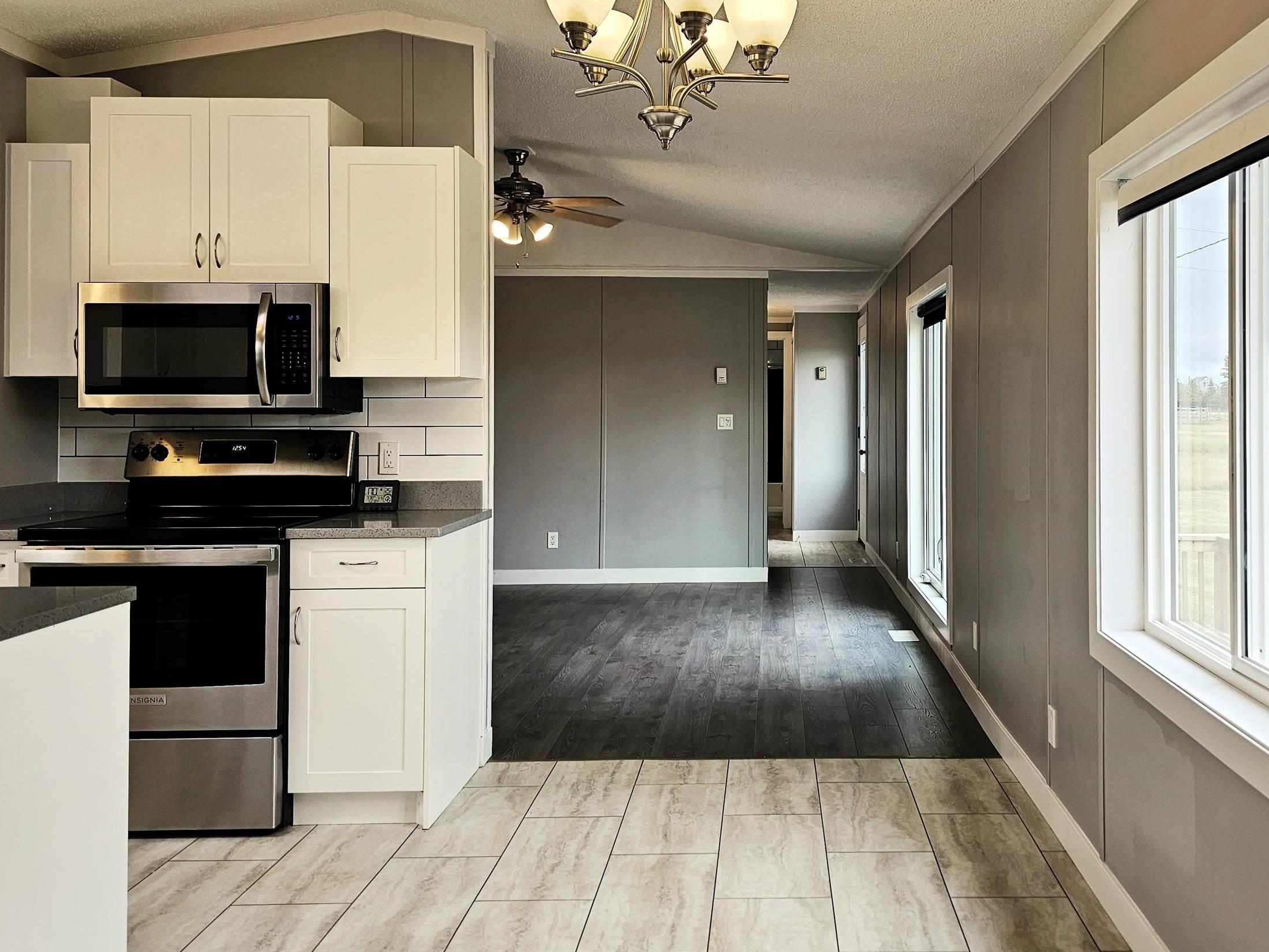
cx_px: 801
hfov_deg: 56.1
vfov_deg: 44.0
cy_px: 402
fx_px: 1173
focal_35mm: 32
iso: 25
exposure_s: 1/120
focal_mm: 6.3
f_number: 1.7
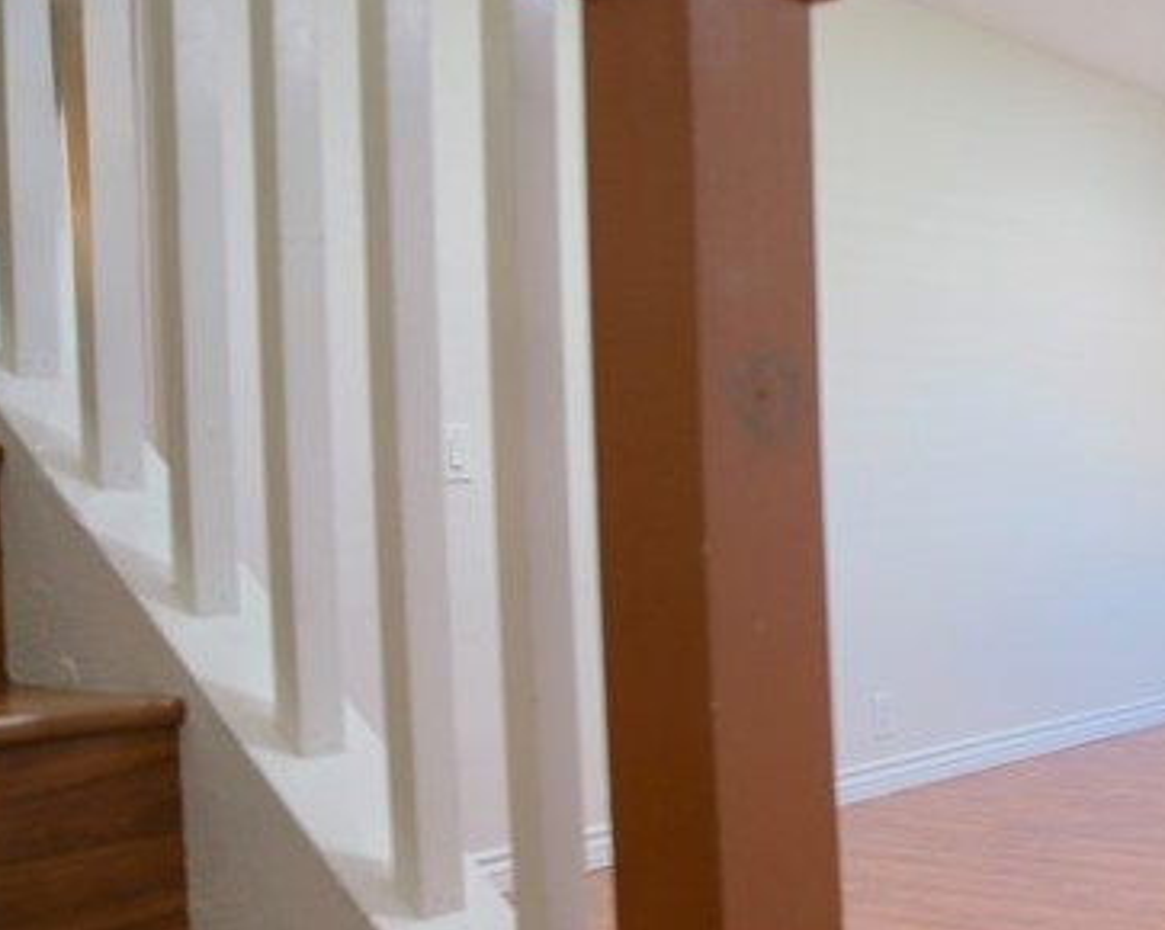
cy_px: 513
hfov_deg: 34.4
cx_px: 1342
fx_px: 1551
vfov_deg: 33.4
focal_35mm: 45
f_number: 2.8
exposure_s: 1/50
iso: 125
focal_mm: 17
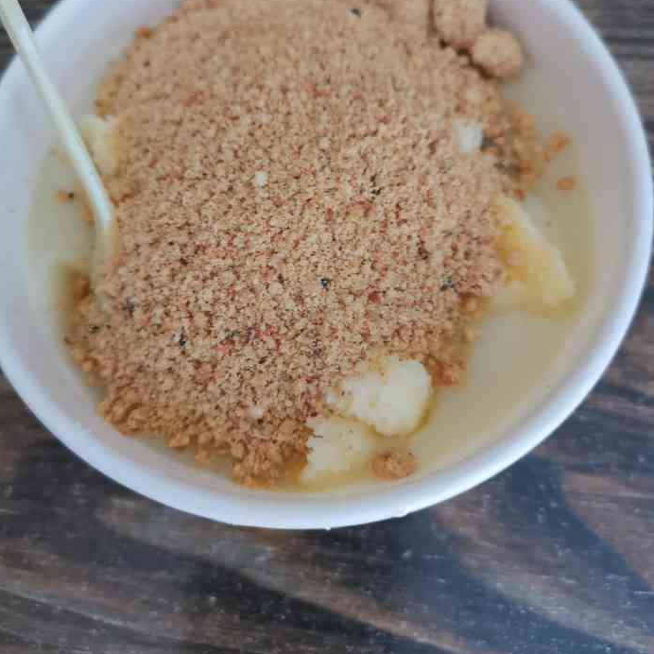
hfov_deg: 52.5
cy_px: 253
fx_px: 663
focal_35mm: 31
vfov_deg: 52.1
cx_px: 329
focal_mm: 4.75
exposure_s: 1/50
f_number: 1.8
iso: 200
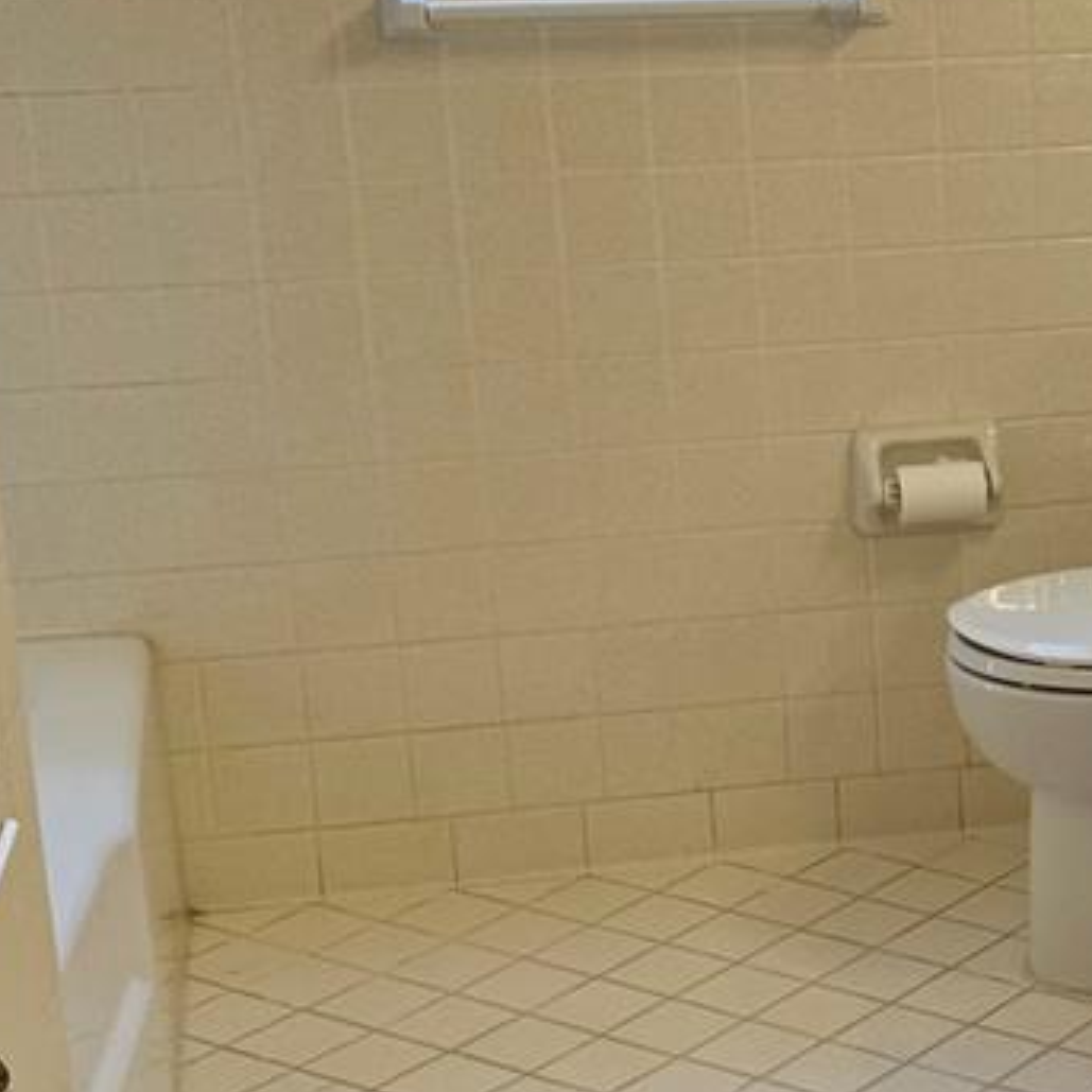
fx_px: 3391
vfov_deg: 18.3
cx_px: 1289
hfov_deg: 17.5
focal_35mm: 95
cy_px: 564
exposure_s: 1/171
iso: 80
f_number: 1.78
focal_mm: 6.76
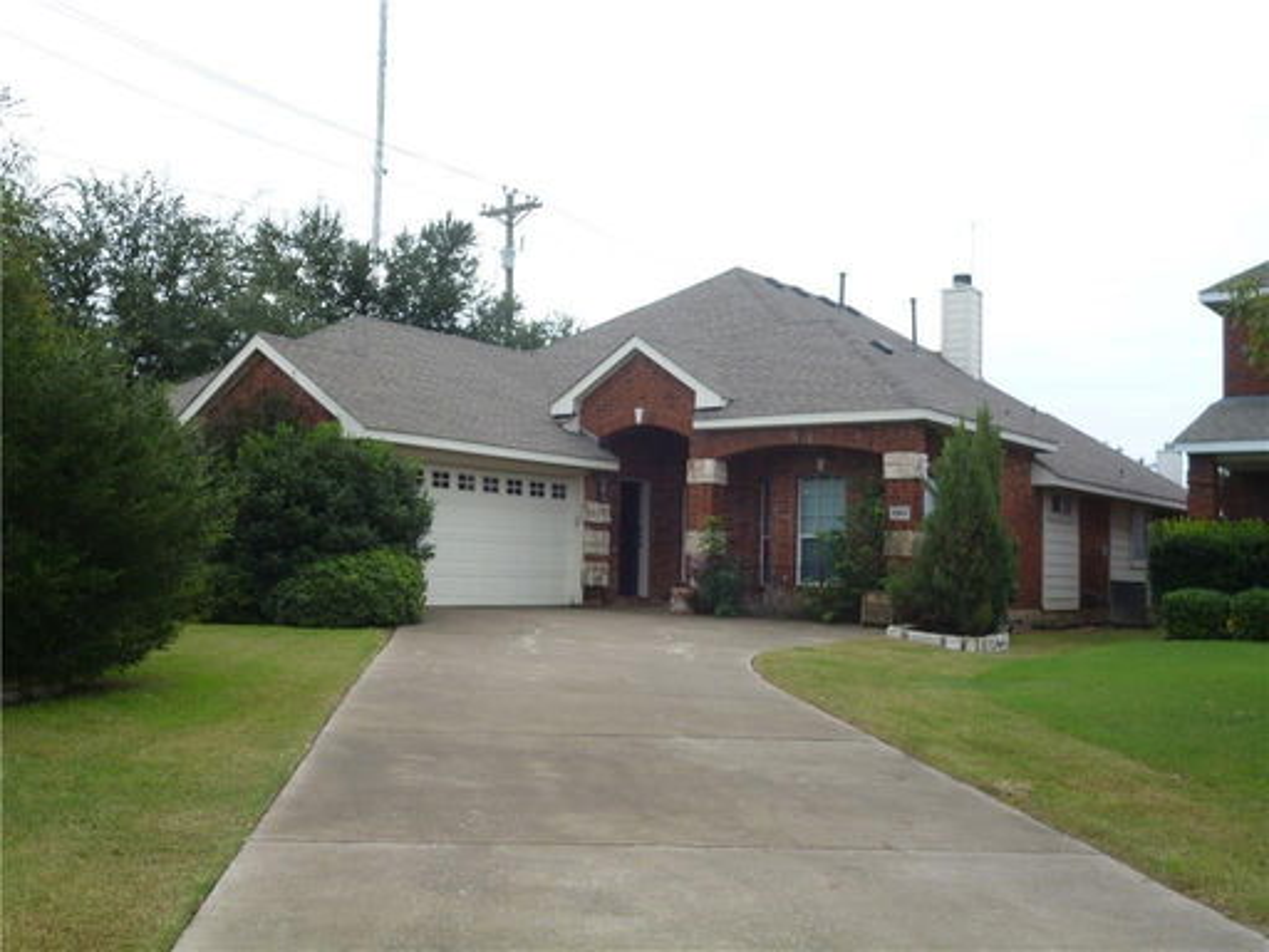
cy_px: 476
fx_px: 1503
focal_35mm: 41
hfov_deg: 45.8
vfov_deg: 35.1
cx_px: 634
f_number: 3.7
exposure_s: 1/200
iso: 100
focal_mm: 7.3
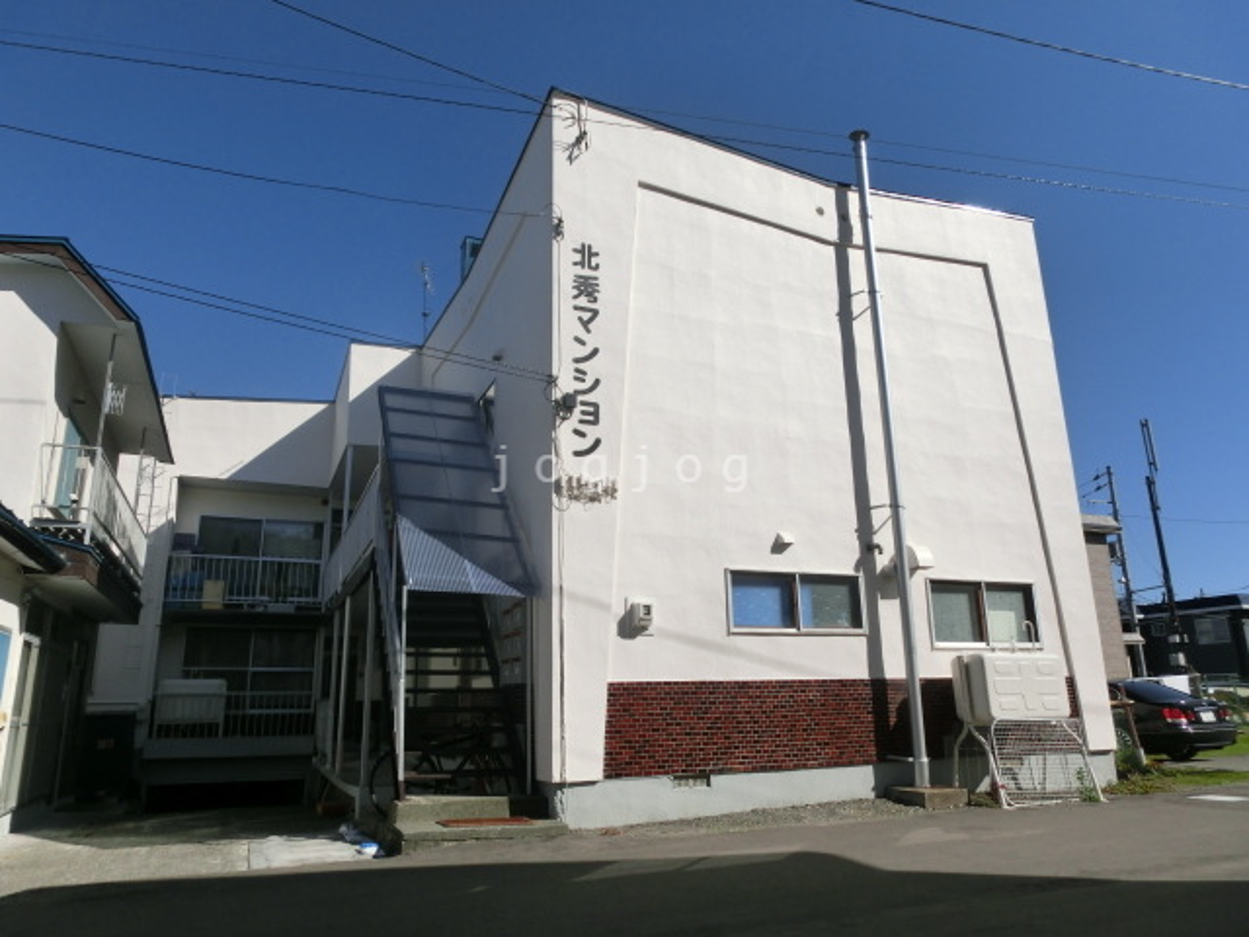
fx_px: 866
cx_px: 624
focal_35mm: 24
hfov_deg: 71.6
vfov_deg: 56.8
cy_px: 468
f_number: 7.9
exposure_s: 1/500
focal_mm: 4.24
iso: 80
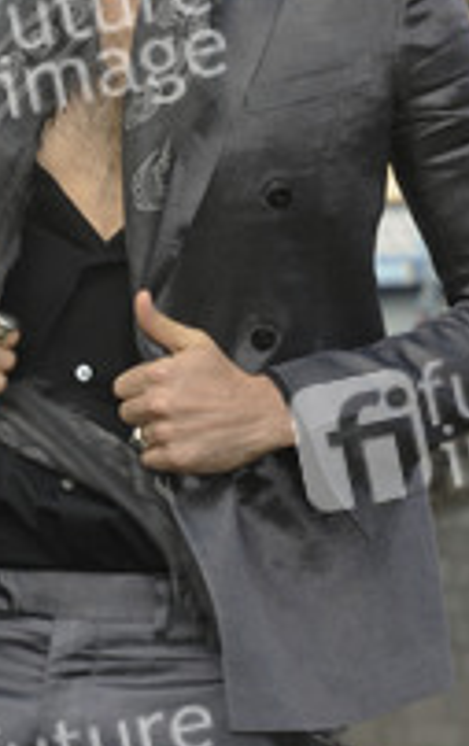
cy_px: 240
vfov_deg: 5.1
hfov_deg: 3.2
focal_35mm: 408
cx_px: 146
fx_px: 8309
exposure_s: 1/125
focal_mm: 135
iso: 400
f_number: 11
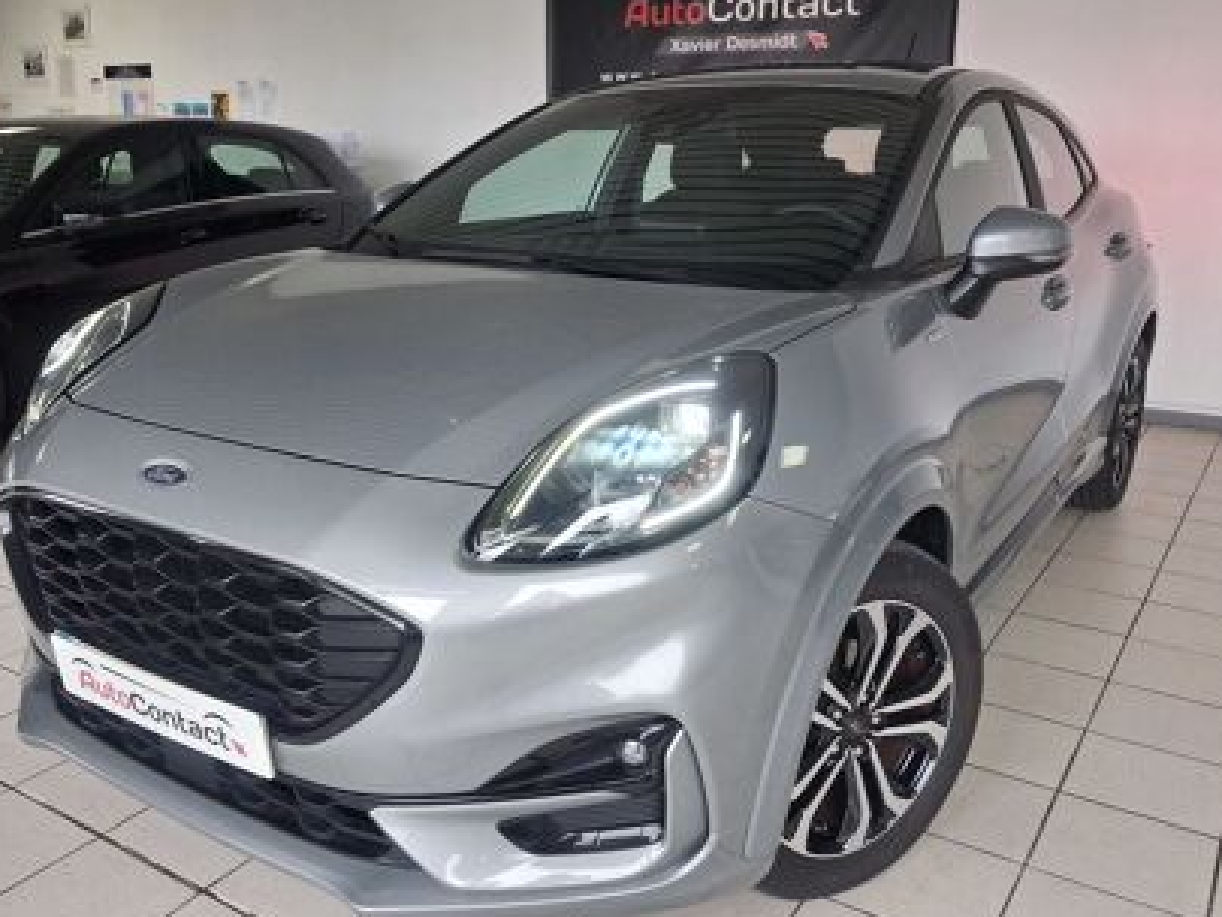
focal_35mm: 32
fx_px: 1130
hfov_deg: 56.8
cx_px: 591
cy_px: 431
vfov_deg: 44.2
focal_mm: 4
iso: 250
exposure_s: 1/50
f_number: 1.8
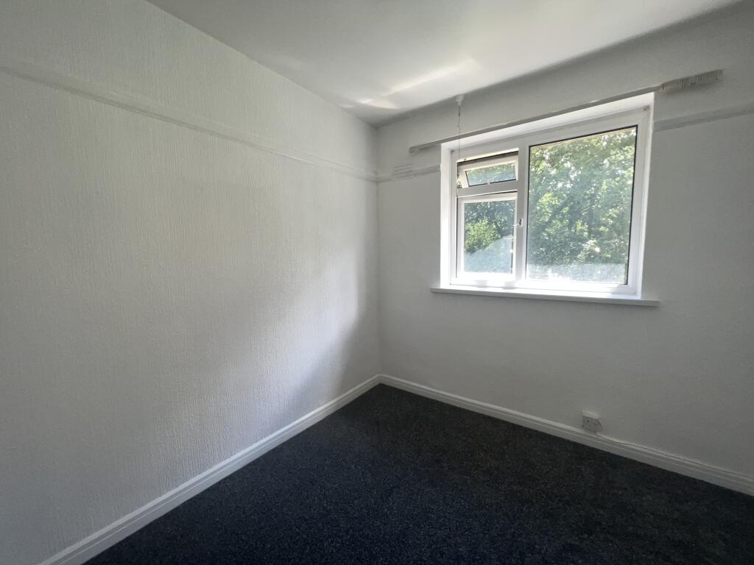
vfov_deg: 89.9
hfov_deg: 106.2
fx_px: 283
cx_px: 377
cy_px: 282
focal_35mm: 13
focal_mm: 1.57
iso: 50
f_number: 1.8
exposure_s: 1/122
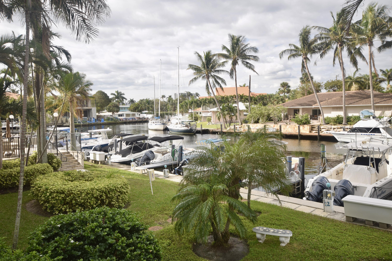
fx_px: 327
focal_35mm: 30
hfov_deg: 61.9
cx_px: 196
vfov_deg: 43.6
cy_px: 130
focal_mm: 20
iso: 100
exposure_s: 1/200
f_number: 7.1
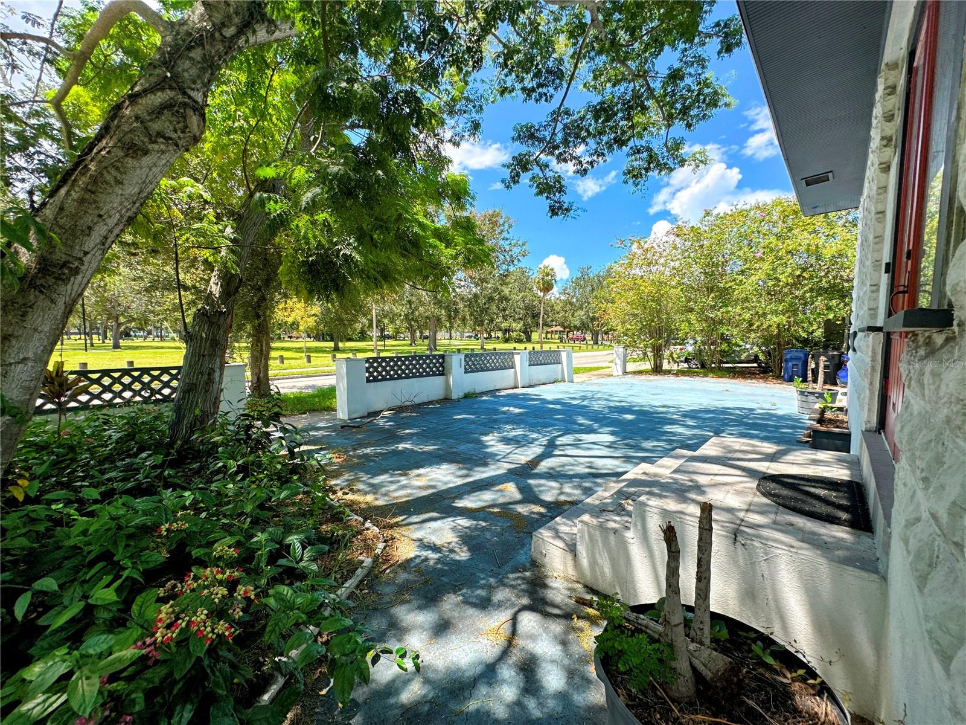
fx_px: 391
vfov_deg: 85.7
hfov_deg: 102.1
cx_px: 483
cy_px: 362
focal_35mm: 14
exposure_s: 1/744
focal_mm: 2.22
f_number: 2.2
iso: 40
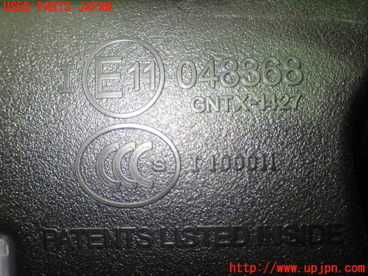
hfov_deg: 42.9
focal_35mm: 44
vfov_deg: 32.9
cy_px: 138
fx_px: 468
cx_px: 184
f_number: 2.9
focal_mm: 7.84
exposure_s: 1/40
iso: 250
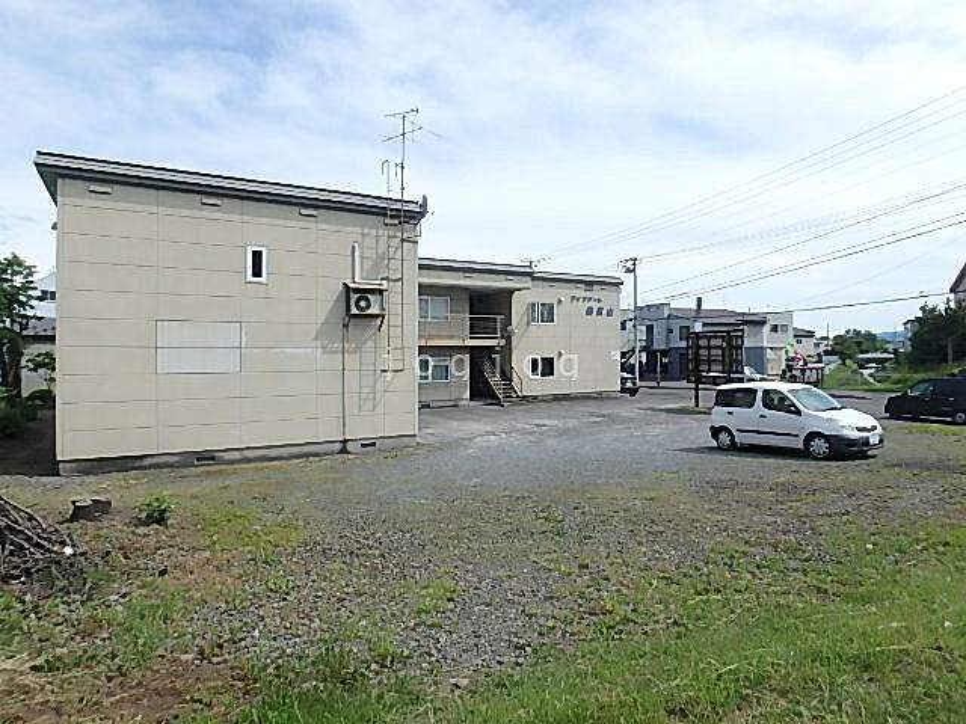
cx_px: 483
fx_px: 586
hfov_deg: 79.0
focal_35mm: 21
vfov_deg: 63.4
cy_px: 362
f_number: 6
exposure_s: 1/400
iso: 125
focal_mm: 3.7
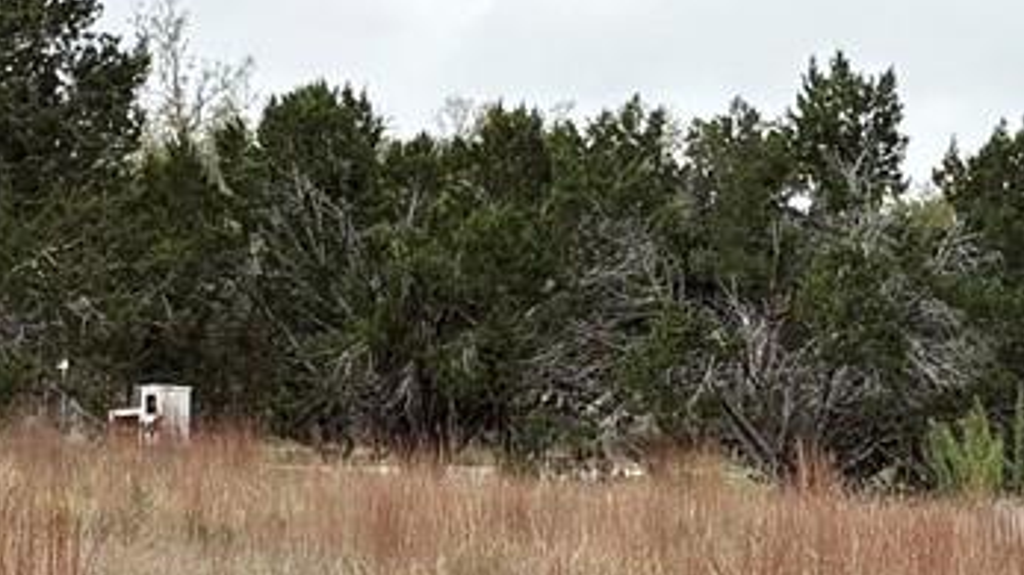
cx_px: 484
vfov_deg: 7.3
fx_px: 4533
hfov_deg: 12.9
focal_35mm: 167
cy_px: 416
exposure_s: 1/2451
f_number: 1.6
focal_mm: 5.96
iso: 50
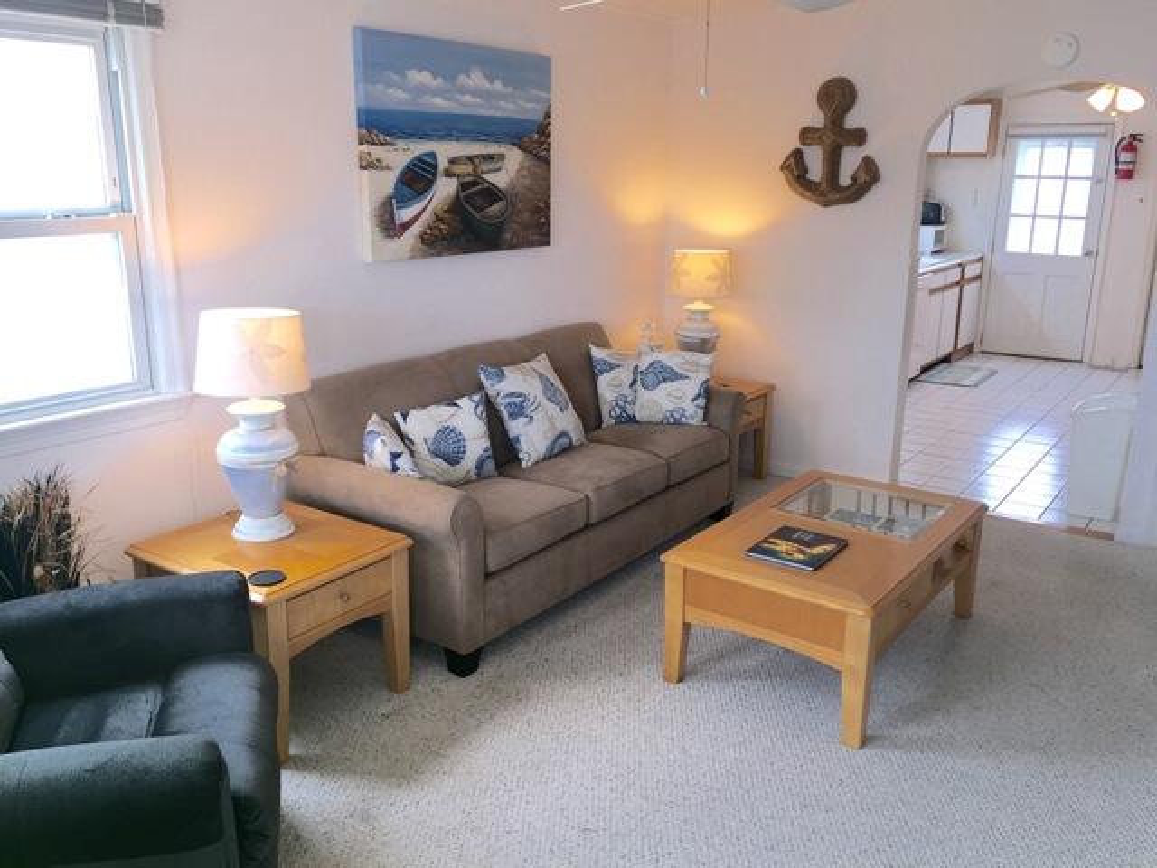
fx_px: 969
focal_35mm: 29
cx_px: 578
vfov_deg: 48.2
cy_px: 434
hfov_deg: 61.7
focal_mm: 4.15
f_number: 2.2
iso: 32
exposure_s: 1/32
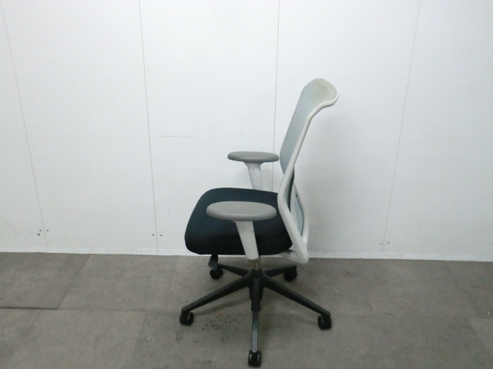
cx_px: 246
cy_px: 184
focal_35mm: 32
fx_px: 456
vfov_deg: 44.2
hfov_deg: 56.8
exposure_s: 1/60
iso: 640
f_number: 3.5
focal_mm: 5.8
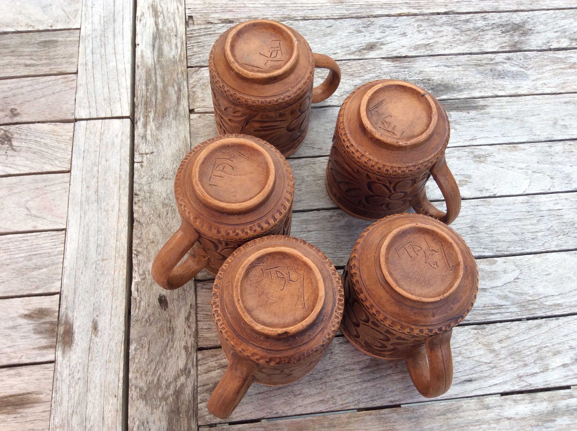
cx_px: 288
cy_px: 216
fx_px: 533
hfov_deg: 56.9
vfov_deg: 44.1
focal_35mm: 32
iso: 32
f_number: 2.4
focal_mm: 3.3
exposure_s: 1/205
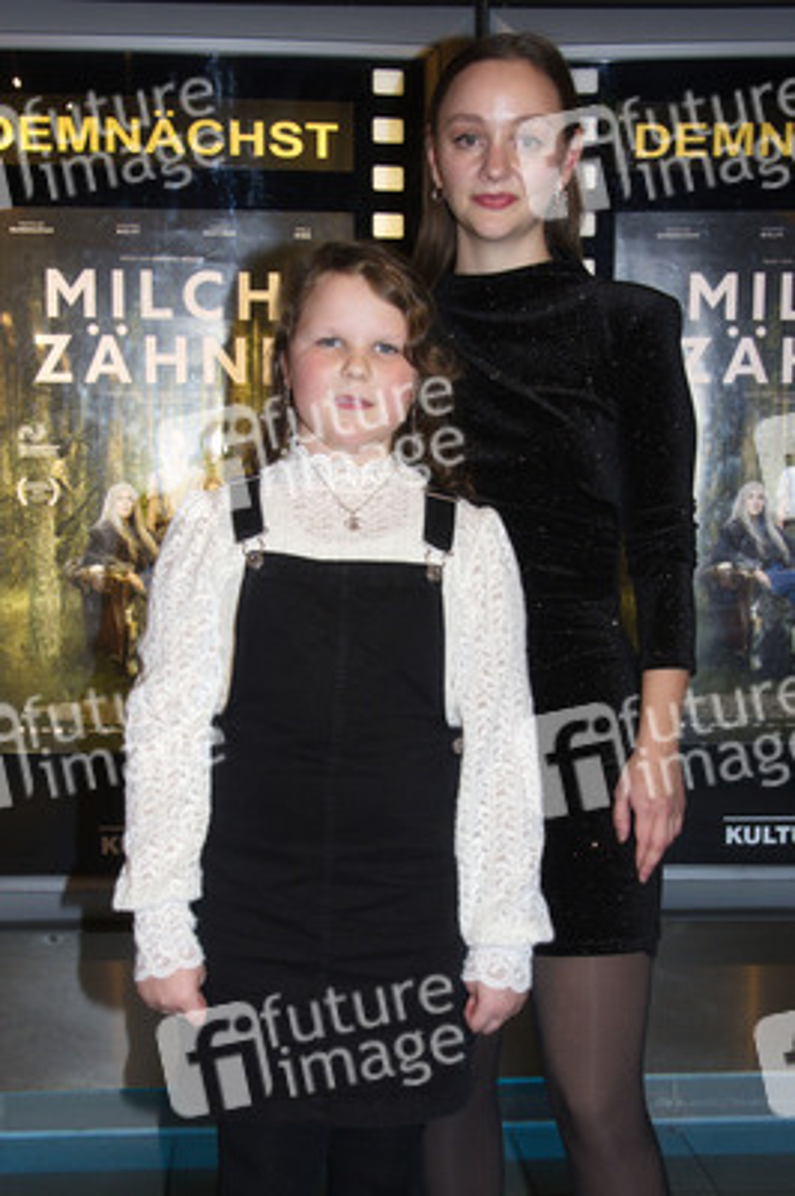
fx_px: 1593
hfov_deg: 28.0
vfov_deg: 41.1
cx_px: 398
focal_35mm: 48
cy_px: 598
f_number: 6.3
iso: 1600
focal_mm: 48
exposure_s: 1/125
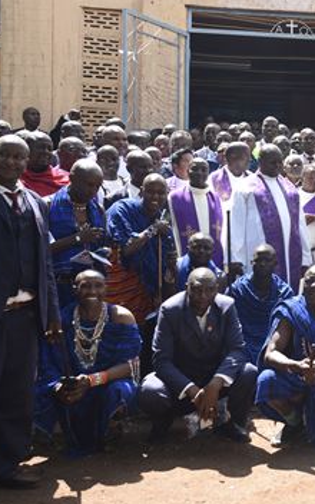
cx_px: 363
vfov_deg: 33.5
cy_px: 227
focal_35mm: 61
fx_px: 838
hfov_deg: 20.1
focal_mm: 35
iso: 800
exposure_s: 1/500
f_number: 9
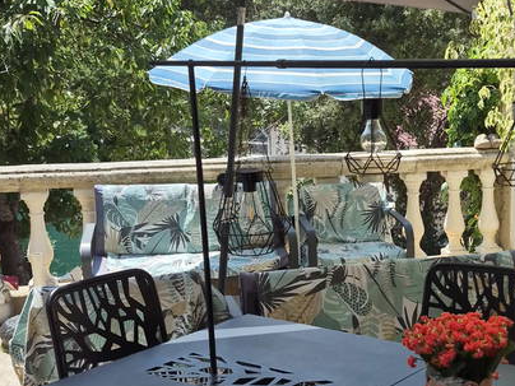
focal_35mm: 45
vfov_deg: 32.1
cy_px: 222
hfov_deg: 40.4
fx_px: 669
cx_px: 410
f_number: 1.8
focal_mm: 5.4
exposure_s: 1/1252
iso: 25
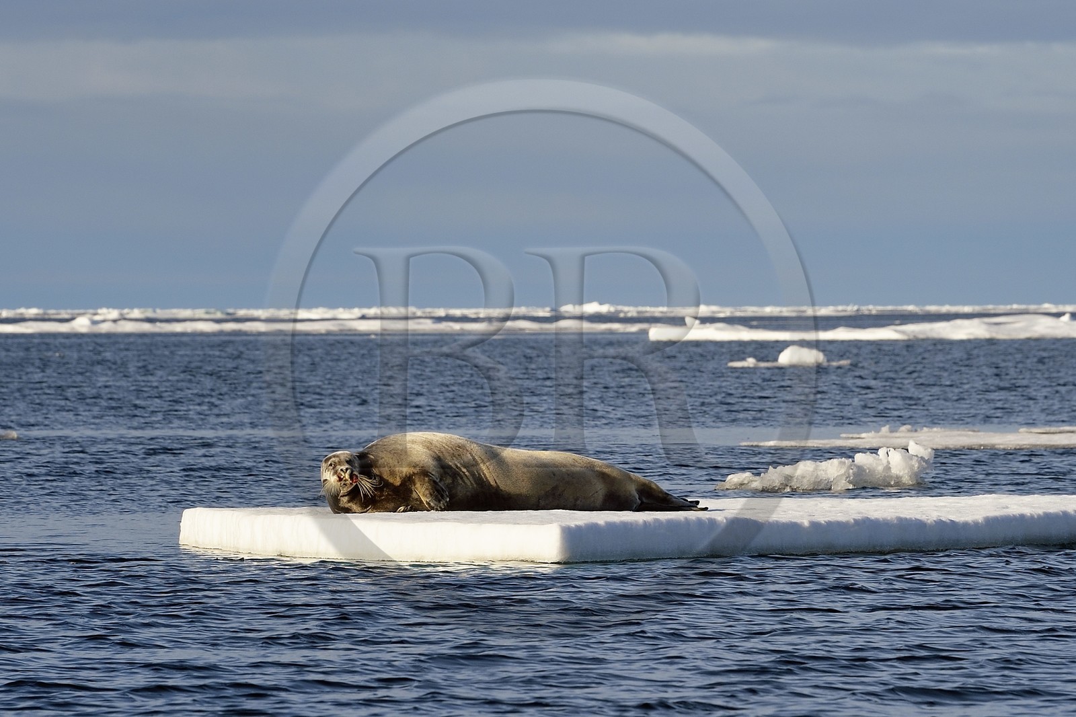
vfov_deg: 6.9
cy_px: 358
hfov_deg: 10.3
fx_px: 5976
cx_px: 538
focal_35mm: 200
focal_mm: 200
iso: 200
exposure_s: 1/640
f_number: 8
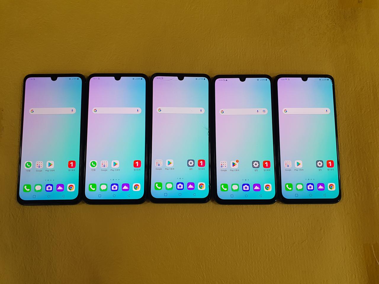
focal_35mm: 26
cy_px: 142
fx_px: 285
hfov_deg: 67.3
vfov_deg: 53.1
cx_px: 190
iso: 80
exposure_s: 1/120
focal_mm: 4.3
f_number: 2.4
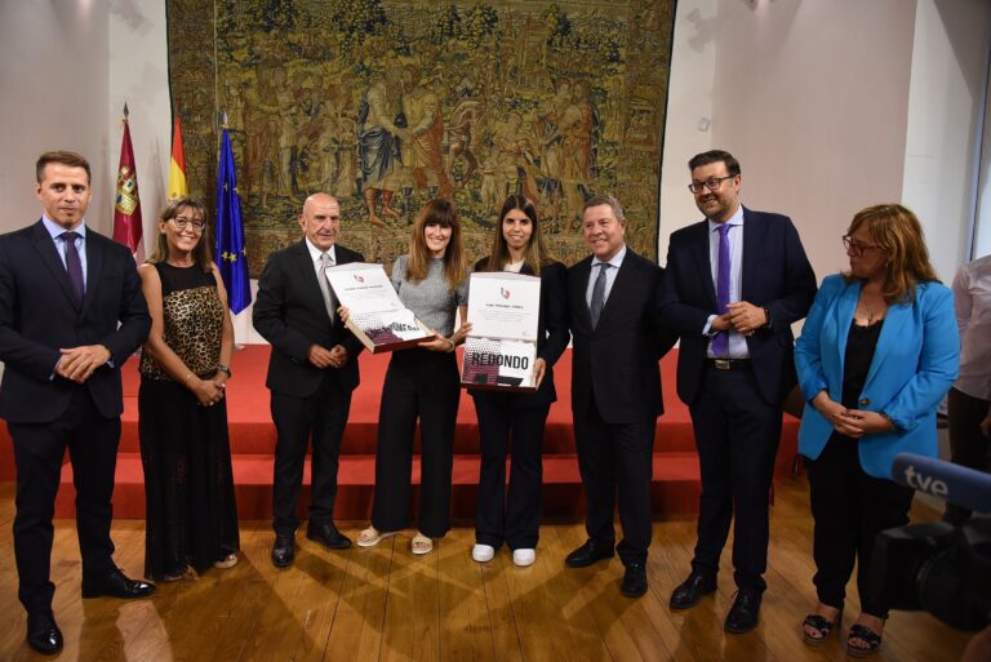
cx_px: 496
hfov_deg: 73.7
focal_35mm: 24
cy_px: 331
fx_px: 661
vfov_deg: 53.2
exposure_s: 1/200
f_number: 5
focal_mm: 24
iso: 2500
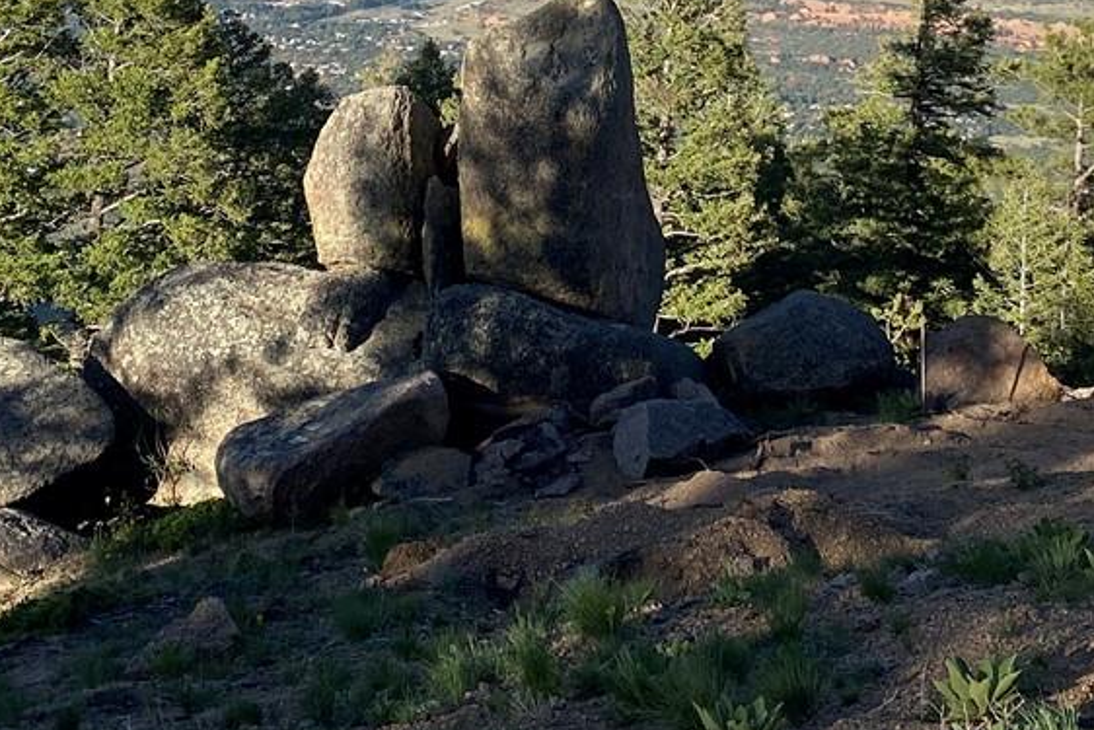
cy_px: -261
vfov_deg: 16.6
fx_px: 2340
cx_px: 600
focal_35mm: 77
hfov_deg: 26.3
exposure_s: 1/2755
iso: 32
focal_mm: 4.25
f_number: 1.8
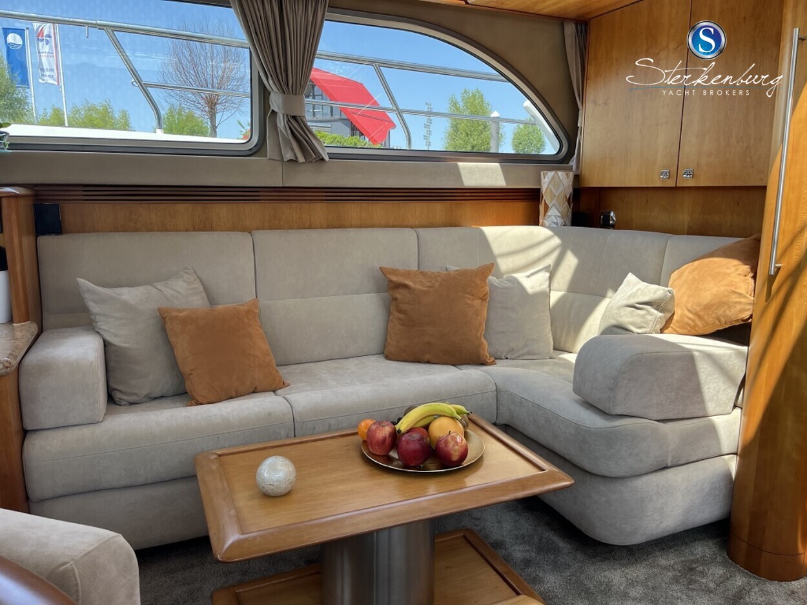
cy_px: 302
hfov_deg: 67.3
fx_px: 606
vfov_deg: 53.1
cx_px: 404
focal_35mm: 26
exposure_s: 1/258
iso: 40
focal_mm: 5.1
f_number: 1.6
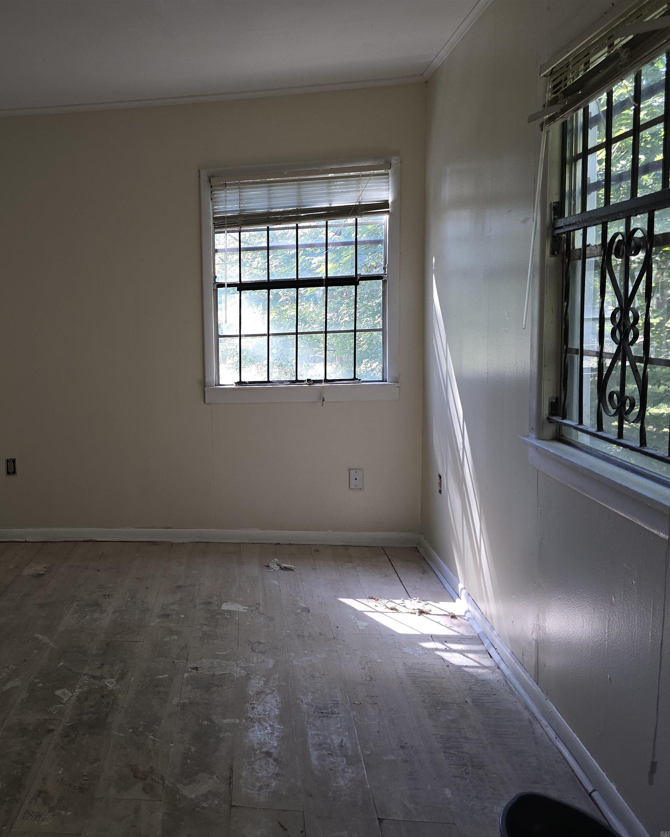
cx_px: 137
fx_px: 744
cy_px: 419
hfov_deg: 46.1
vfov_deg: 58.8
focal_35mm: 30
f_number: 1.7
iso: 32
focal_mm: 6.3
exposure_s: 1/60
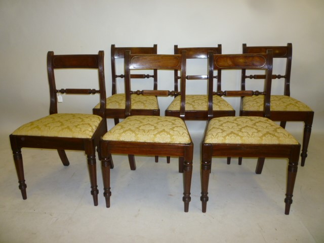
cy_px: 122
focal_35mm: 29
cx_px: 162
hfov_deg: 61.7
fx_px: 271
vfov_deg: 48.2
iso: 125
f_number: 3.3
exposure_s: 1/30
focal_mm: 5.2
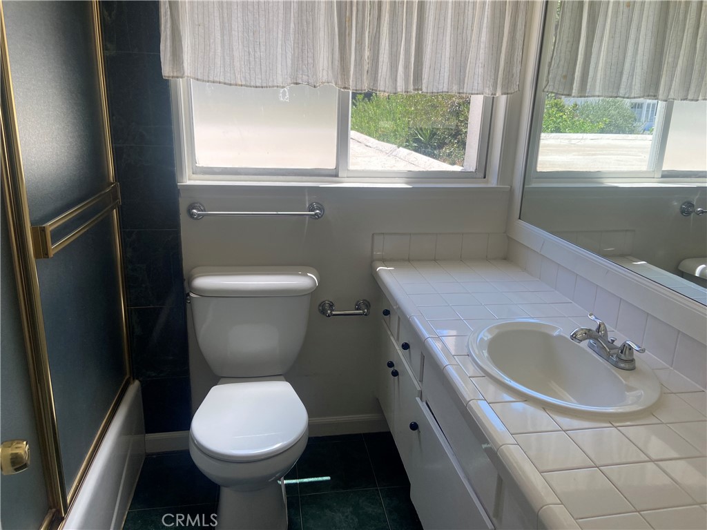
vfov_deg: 53.1
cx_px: 354
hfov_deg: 67.3
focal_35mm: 26
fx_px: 531
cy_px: 265
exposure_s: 1/390
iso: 32
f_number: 1.8
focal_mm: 4.25
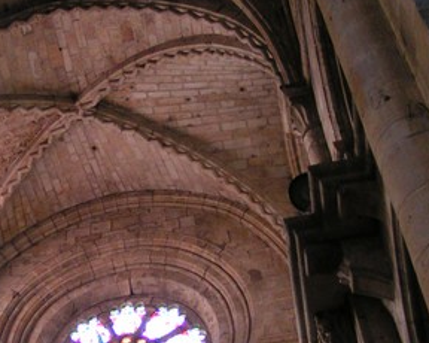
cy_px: 205
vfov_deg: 19.4
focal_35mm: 79
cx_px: 91
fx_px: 1002
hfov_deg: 23.8
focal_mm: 5.8
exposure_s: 1/6
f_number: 2.8
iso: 200
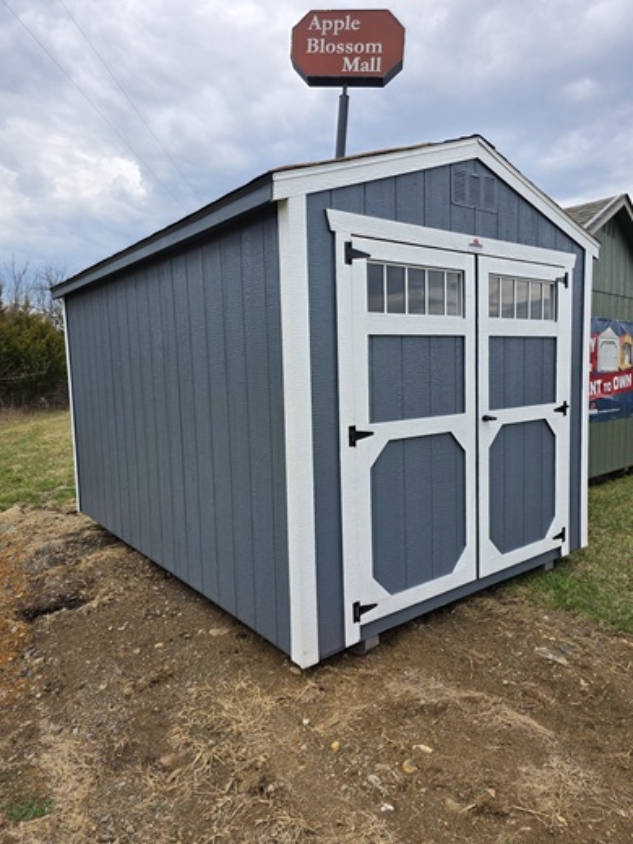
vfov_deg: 73.9
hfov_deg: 58.9
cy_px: 422
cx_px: 316
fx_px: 561
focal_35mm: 23
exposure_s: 1/359
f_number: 1.7
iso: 25
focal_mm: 6.3
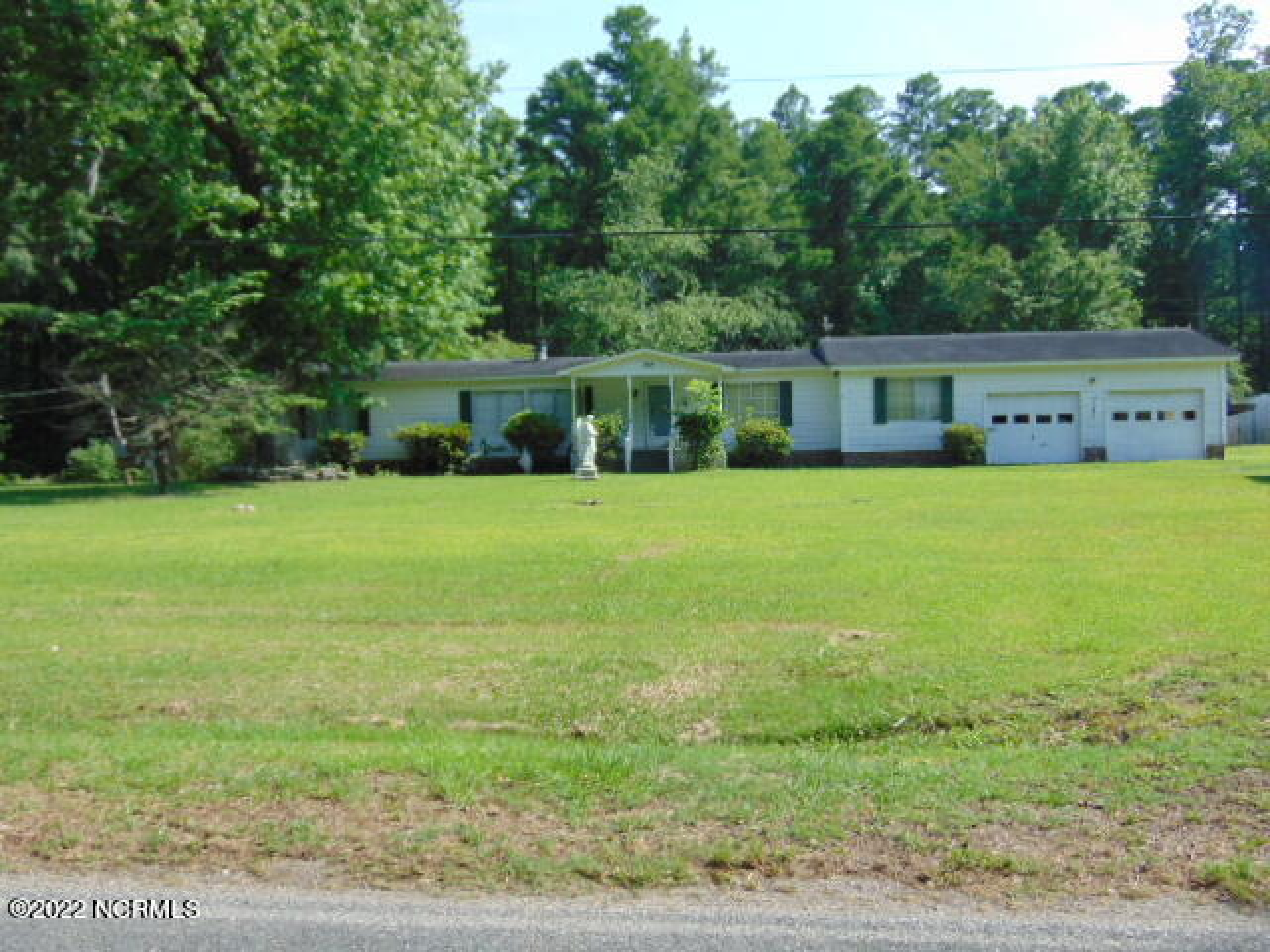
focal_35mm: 35
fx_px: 1284
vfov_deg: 40.7
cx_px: 635
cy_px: 476
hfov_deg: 52.6
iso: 80
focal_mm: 6.3
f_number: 3.2
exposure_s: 1/800
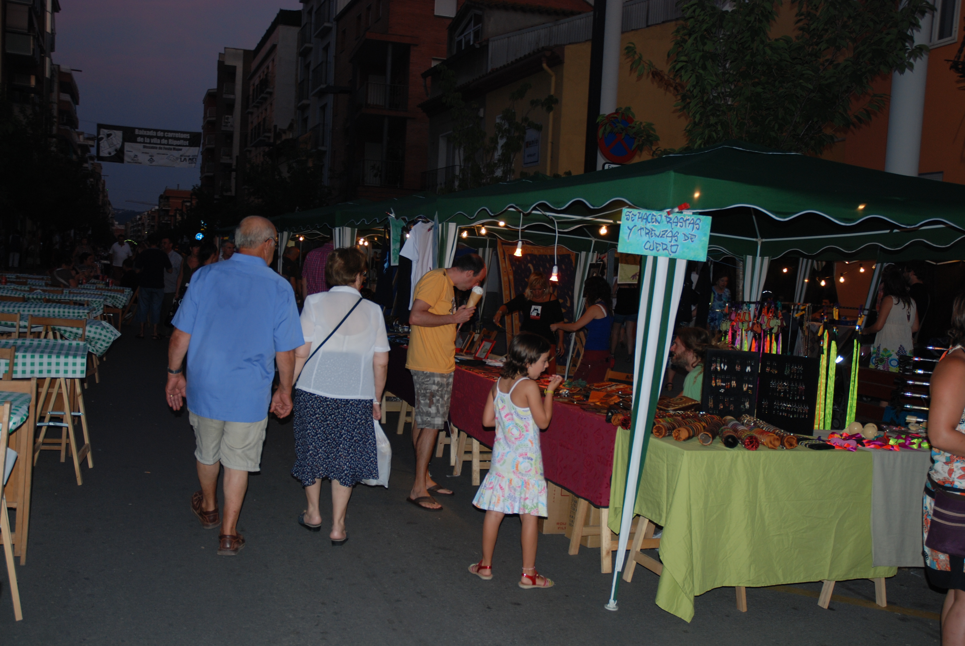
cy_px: 323
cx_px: 482
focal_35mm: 36
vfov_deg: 37.0
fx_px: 966
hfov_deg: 53.1
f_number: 3.8
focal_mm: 24
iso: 200
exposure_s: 1/60
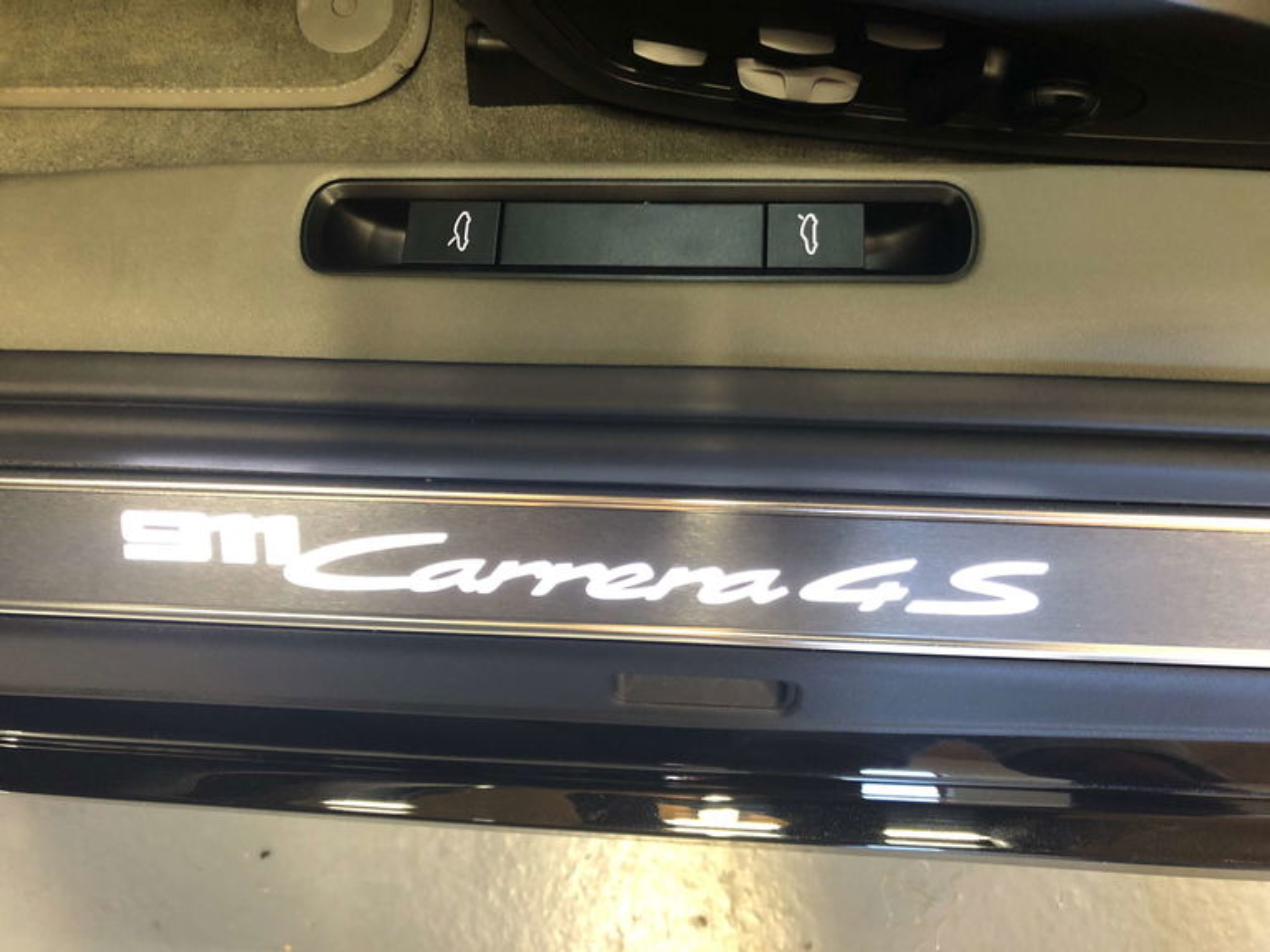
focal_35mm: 28
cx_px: 635
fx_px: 1027
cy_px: 476
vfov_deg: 49.7
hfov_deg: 63.4
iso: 100
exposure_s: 1/7
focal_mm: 3.99
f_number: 1.8
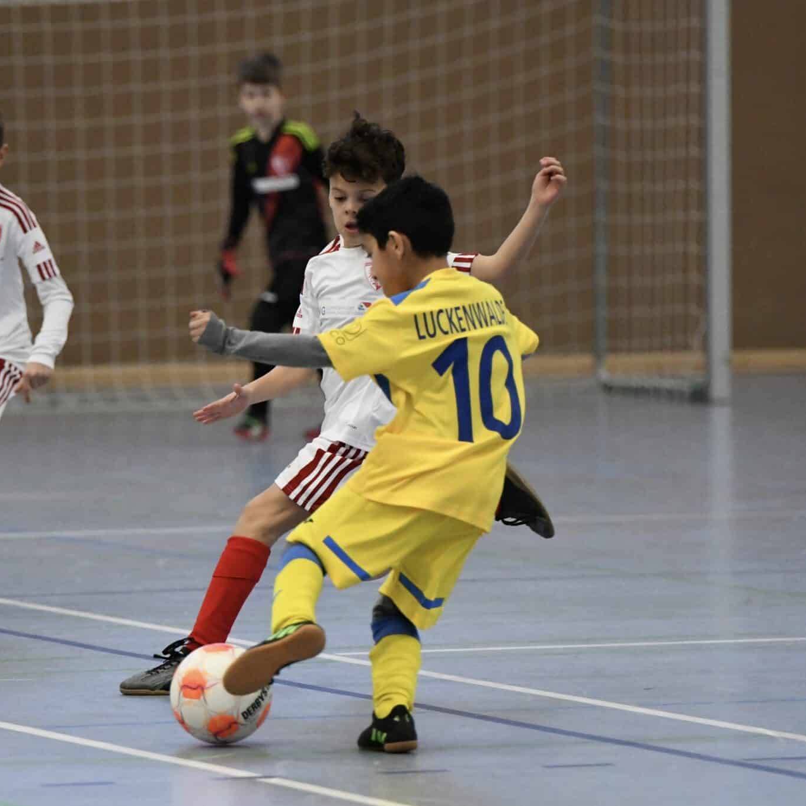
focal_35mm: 224
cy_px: 404
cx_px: 293
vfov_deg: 7.8
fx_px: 5901
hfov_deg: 7.8
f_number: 2.8
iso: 8000
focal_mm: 175
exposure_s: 1/1600
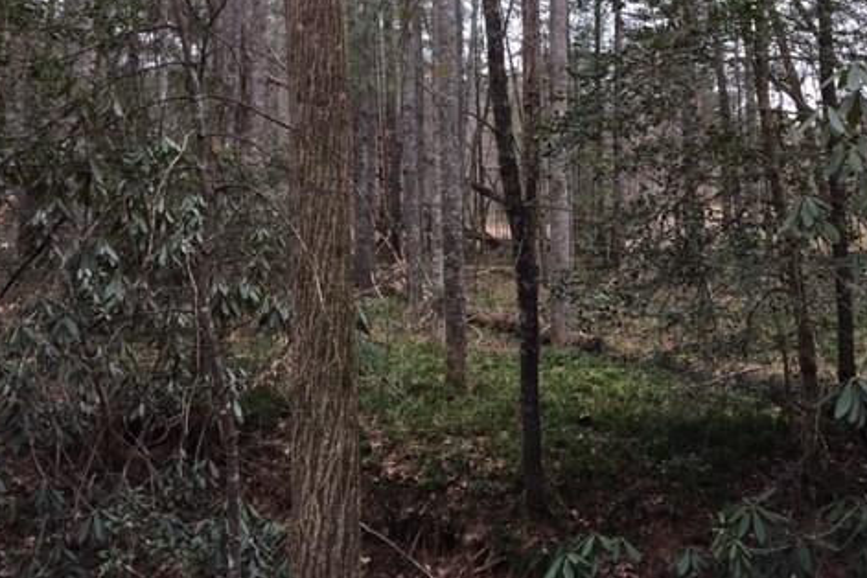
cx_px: 506
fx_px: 987
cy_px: 166
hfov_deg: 47.2
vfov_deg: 32.2
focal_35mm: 41
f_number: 2.2
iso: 25
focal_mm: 4.15
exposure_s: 1/60
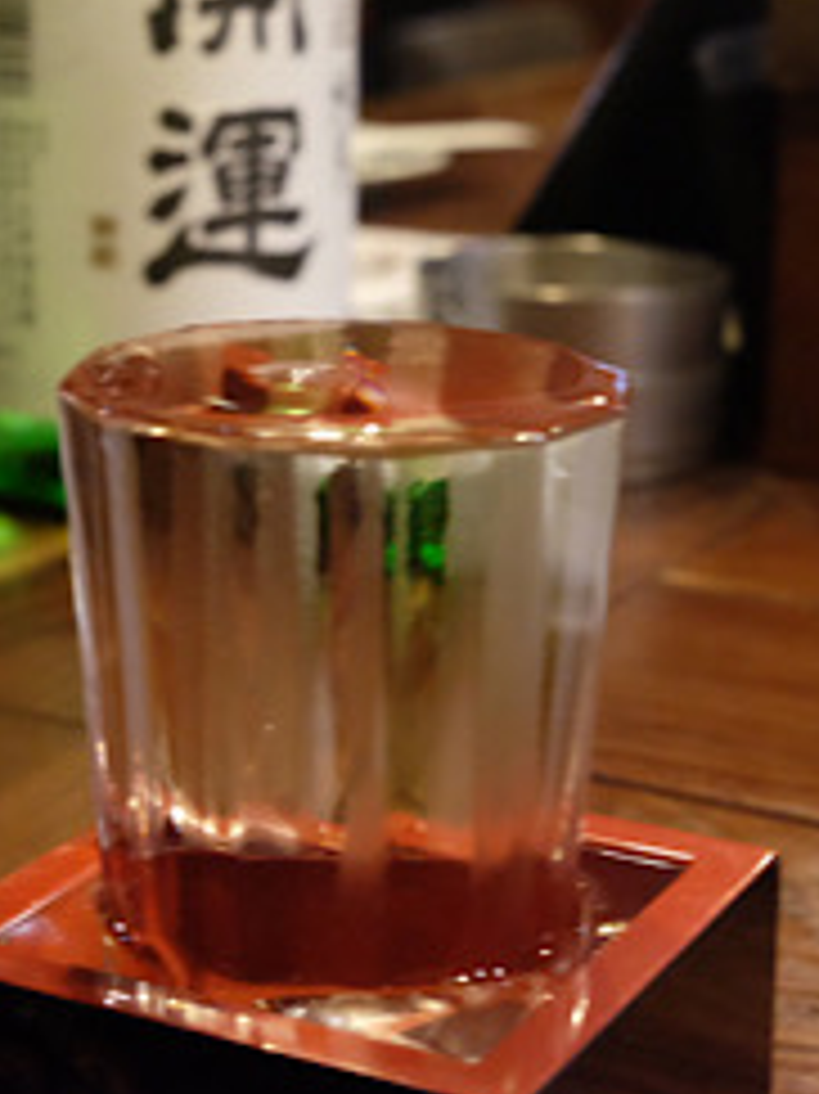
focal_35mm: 78
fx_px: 2463
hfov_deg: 18.8
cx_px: 284
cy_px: 405
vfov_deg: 25.0
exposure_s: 1/8
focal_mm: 27
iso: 3200
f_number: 5.6
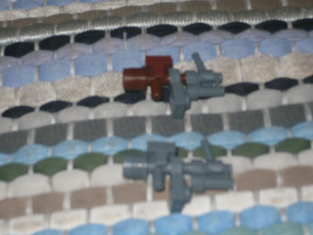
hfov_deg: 22.0
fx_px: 805
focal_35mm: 89
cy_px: 118
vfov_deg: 16.6
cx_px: 156
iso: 100
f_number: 4.6
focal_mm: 14.8
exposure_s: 1/30
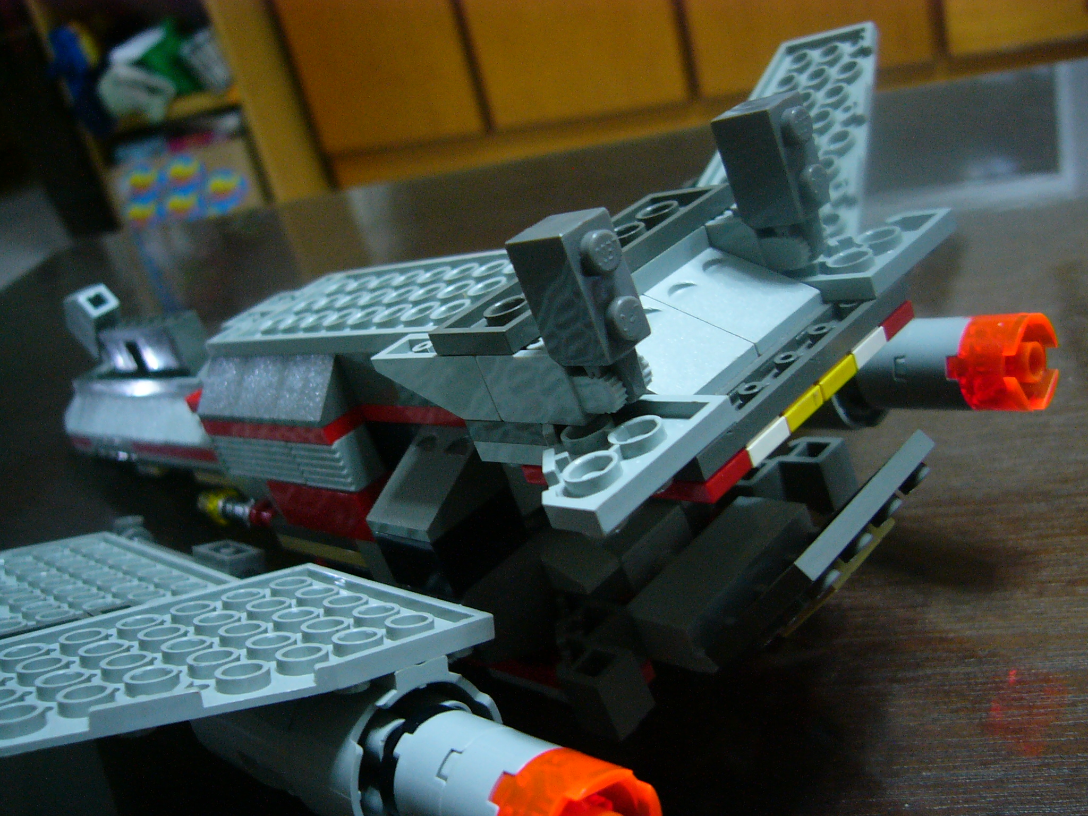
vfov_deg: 40.7
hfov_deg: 52.6
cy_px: 408
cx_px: 544
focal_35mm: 35
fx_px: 1100
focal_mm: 5.8
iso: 200
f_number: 2.8
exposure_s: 1/8
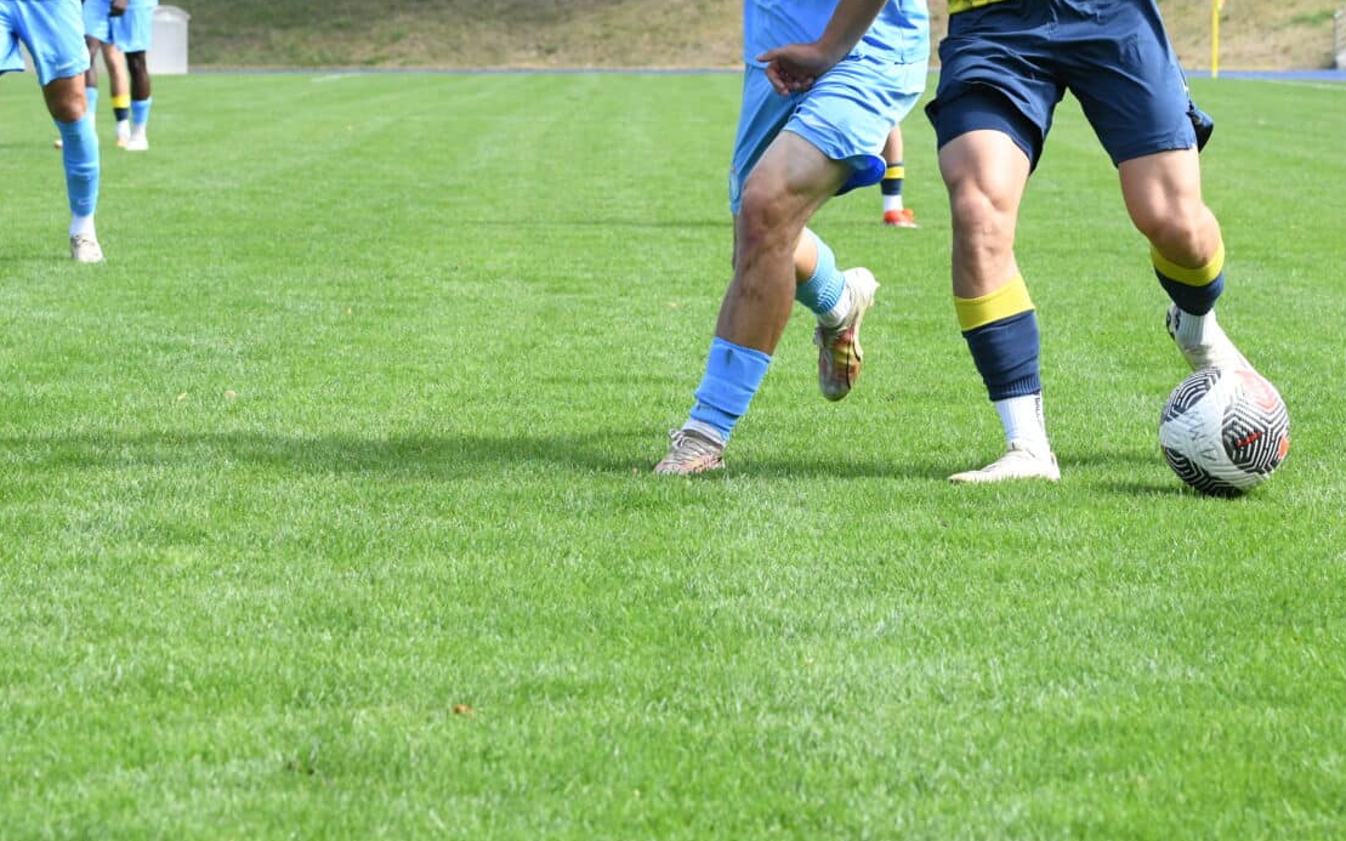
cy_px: 76
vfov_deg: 6.8
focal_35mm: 192
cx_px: 788
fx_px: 7043
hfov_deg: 10.9
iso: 2000
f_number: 8
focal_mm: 102
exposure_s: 1/1600
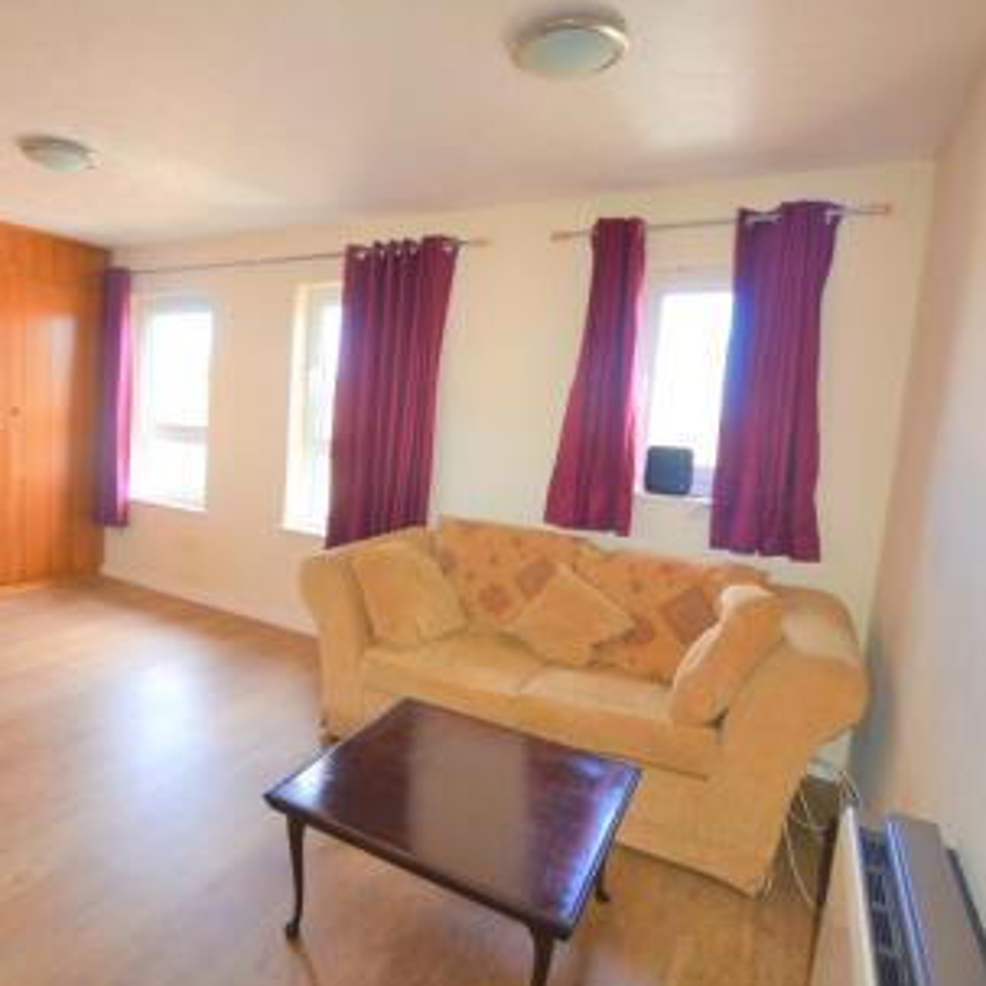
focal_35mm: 20
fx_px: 645
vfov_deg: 74.8
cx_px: 332
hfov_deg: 72.7
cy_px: 480
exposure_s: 1/60
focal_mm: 10
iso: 400
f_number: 3.5
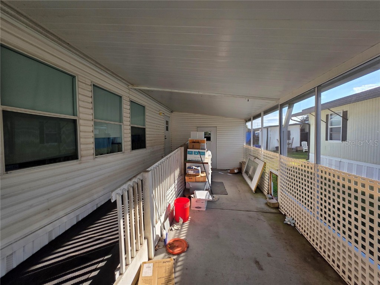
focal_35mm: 13
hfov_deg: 106.2
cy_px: 142
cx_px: 190
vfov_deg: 89.9
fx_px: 143
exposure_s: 1/677
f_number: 1.9
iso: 40
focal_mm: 2.2
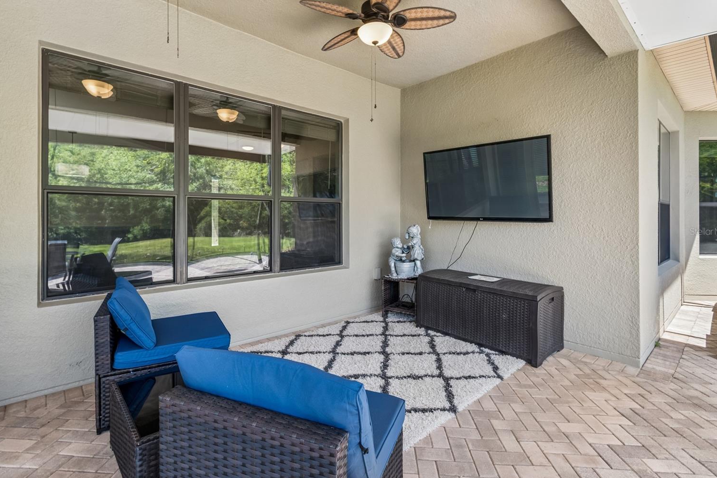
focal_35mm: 16
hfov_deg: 96.7
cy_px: 231
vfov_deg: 73.7
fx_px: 319
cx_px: 350
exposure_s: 1/30
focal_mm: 10
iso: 100
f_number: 7.1
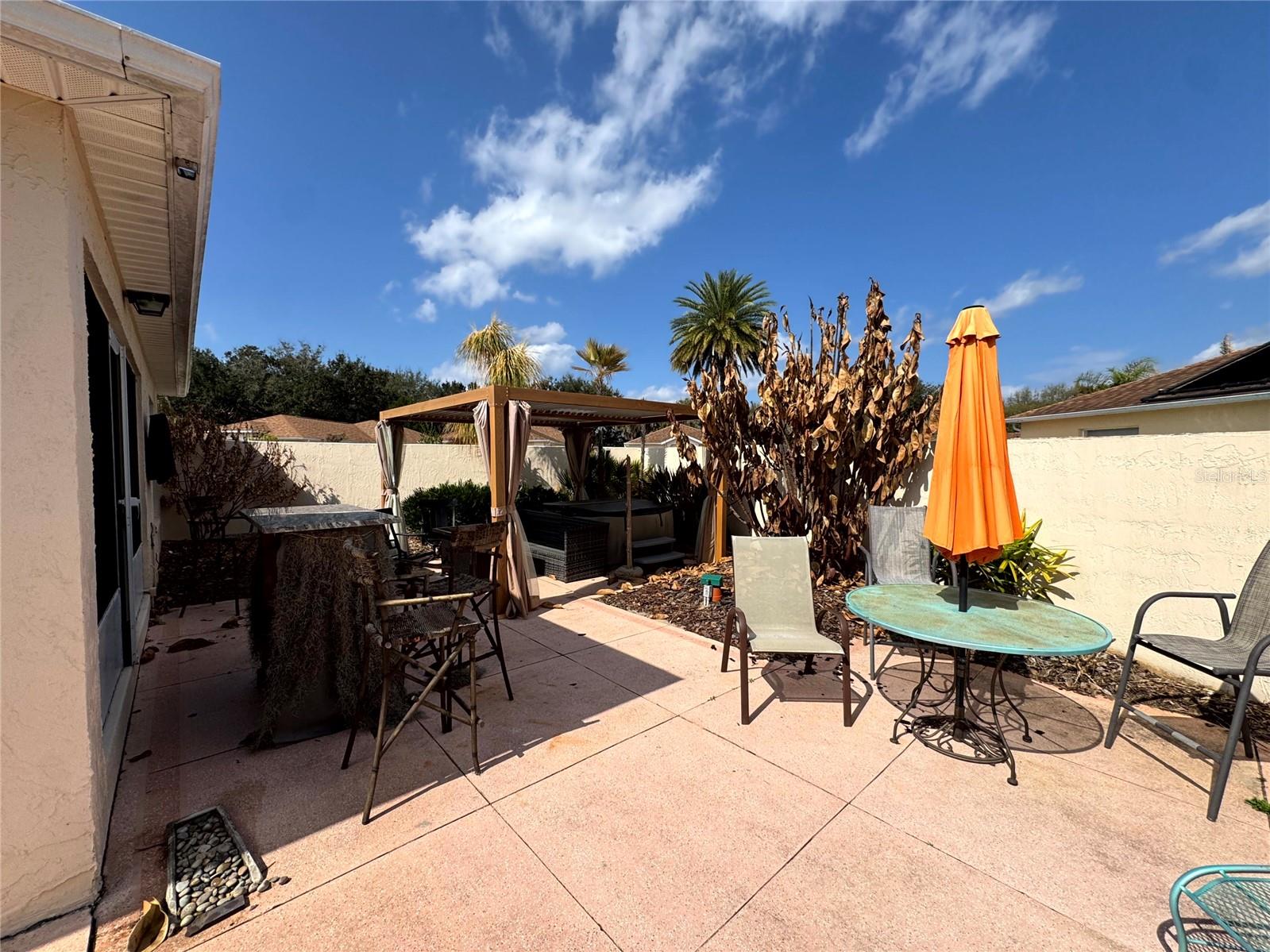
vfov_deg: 85.7
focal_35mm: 14
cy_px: 476
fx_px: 514
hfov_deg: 102.1
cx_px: 635
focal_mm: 2.22
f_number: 2.2
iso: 50
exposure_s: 1/2342
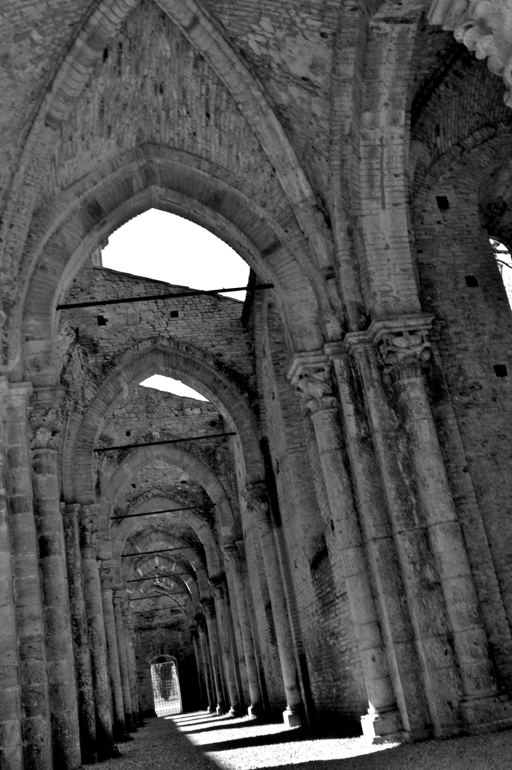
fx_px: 770
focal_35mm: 36
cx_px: 256
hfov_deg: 36.8
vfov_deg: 53.2
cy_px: 385
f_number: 16
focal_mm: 24
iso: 100
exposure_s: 1/13
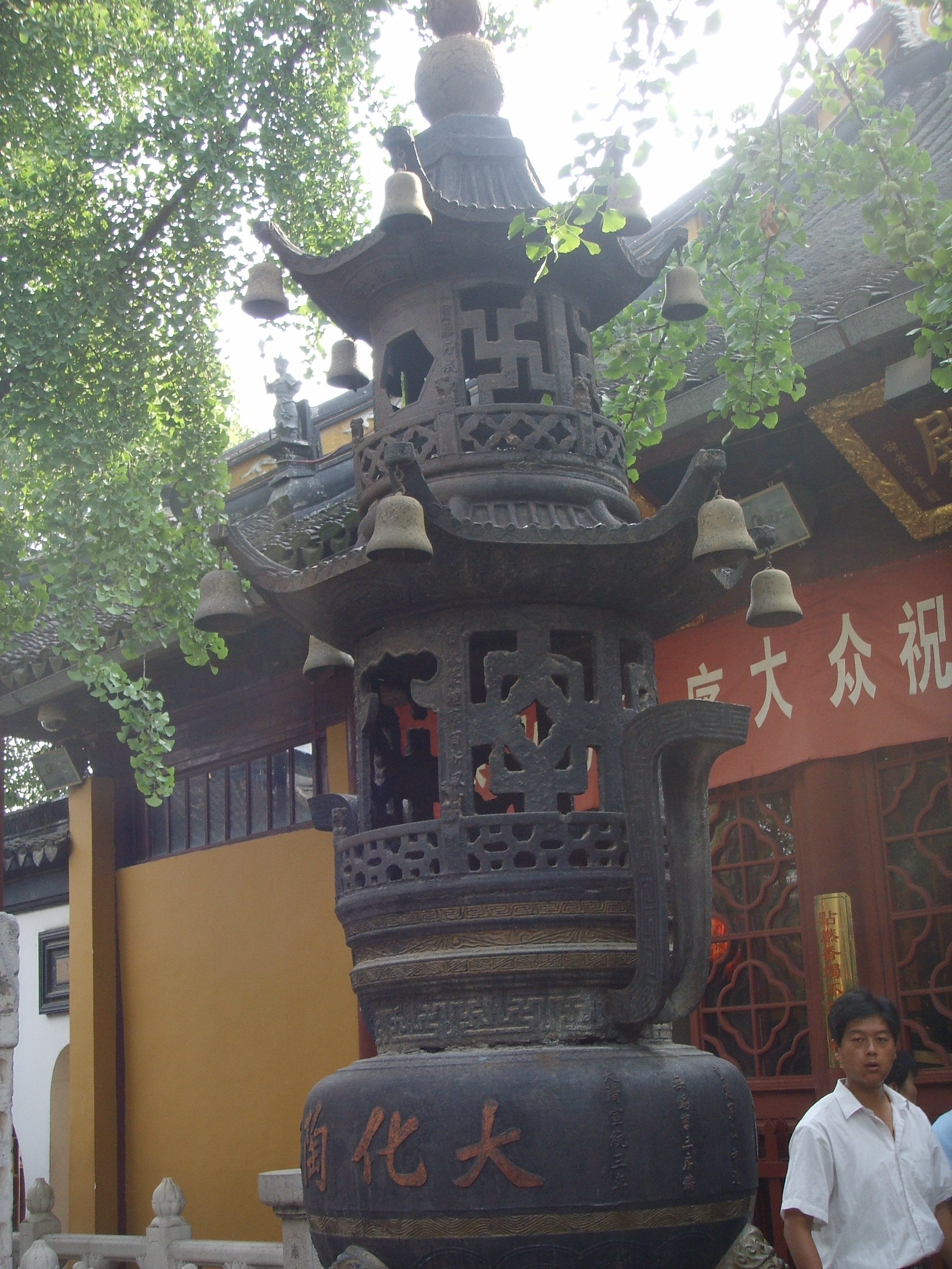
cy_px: 634
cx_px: 476
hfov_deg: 29.1
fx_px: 1833
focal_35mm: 50
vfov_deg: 38.2
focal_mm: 8.8
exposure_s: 1/90
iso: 83
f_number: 3.8
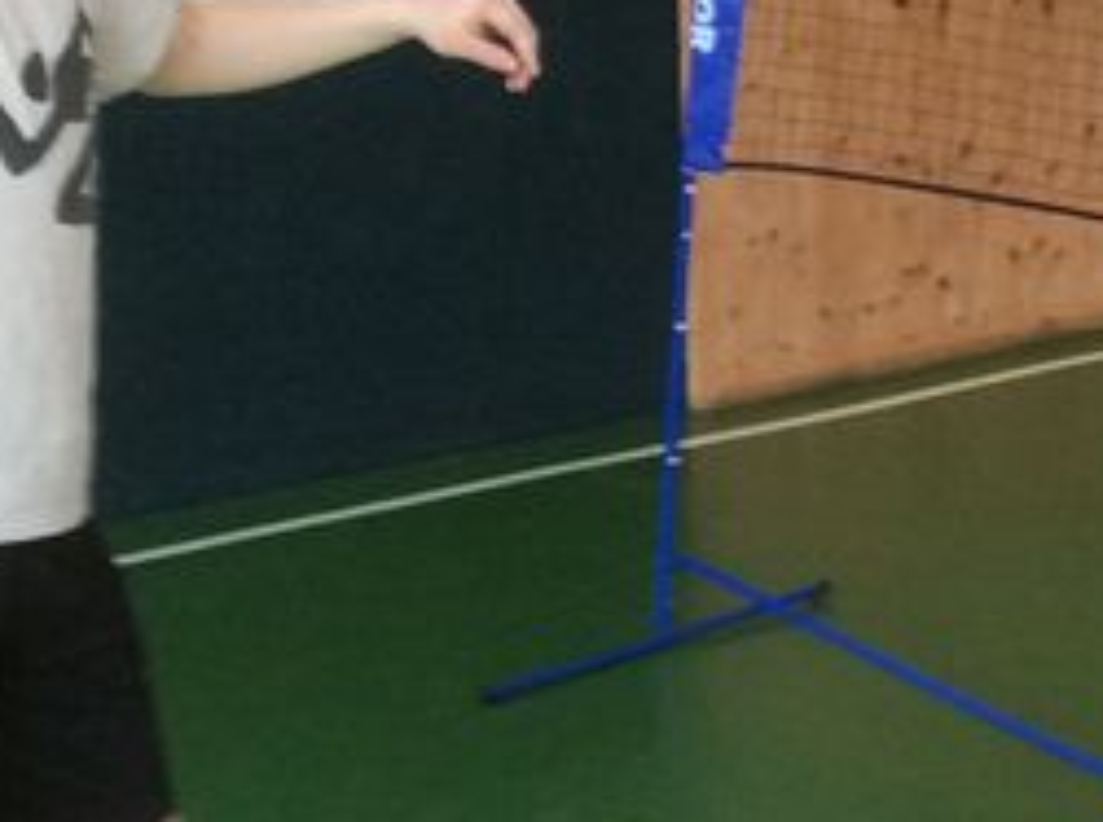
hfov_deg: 19.0
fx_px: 3242
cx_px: 954
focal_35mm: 102
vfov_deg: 14.4
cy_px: 169
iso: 80
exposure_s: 1/25
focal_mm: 3.3
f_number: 2.4
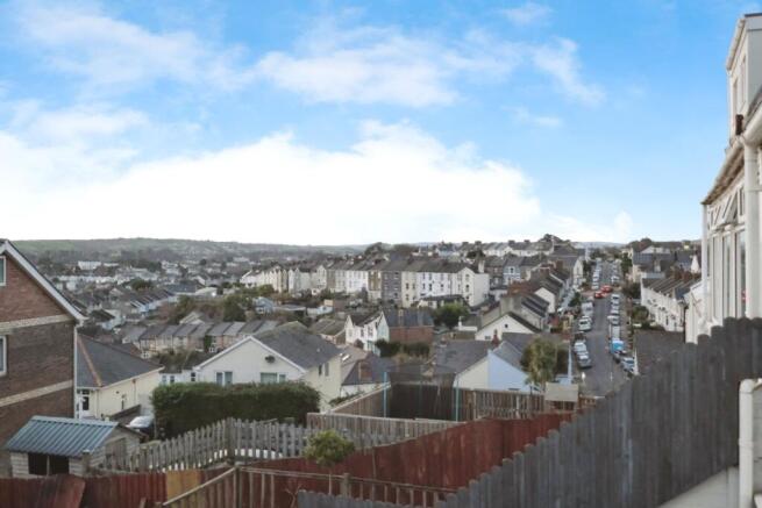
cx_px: 381
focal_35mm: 36
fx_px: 762
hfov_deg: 53.1
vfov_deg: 36.9
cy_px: 254
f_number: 4
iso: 4000
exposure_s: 1/100
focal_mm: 24
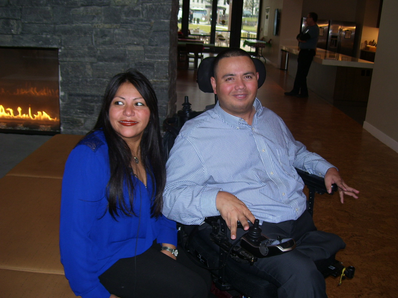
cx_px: 199
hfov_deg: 50.1
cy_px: 149
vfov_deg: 38.7
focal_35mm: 37
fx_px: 425
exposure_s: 1/60
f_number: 2.7
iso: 80
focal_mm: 6
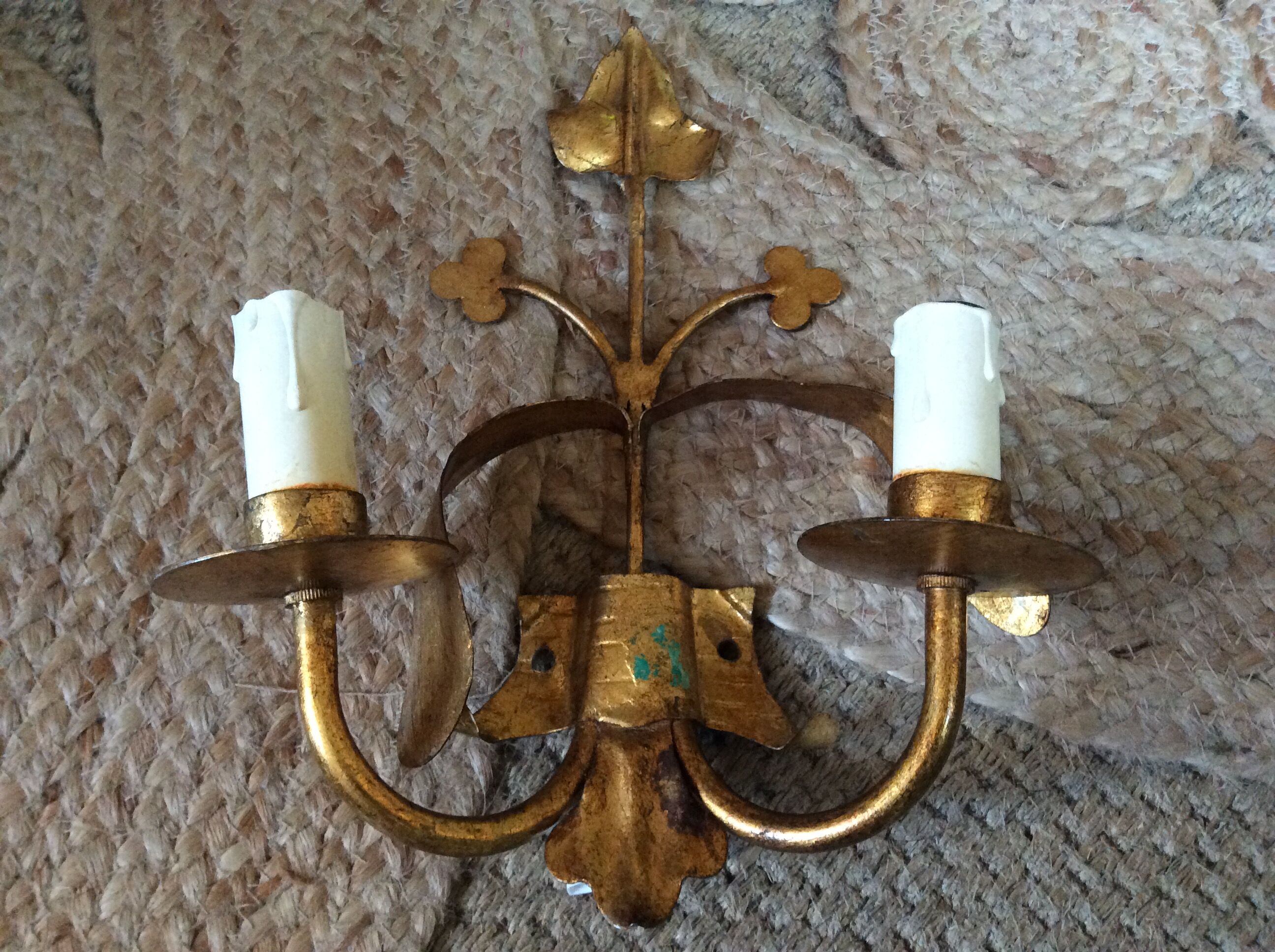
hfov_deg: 56.9
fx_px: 1177
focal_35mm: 32
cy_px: 476
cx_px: 638
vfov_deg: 44.1
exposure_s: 1/17
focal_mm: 3.3
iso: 320
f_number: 2.4
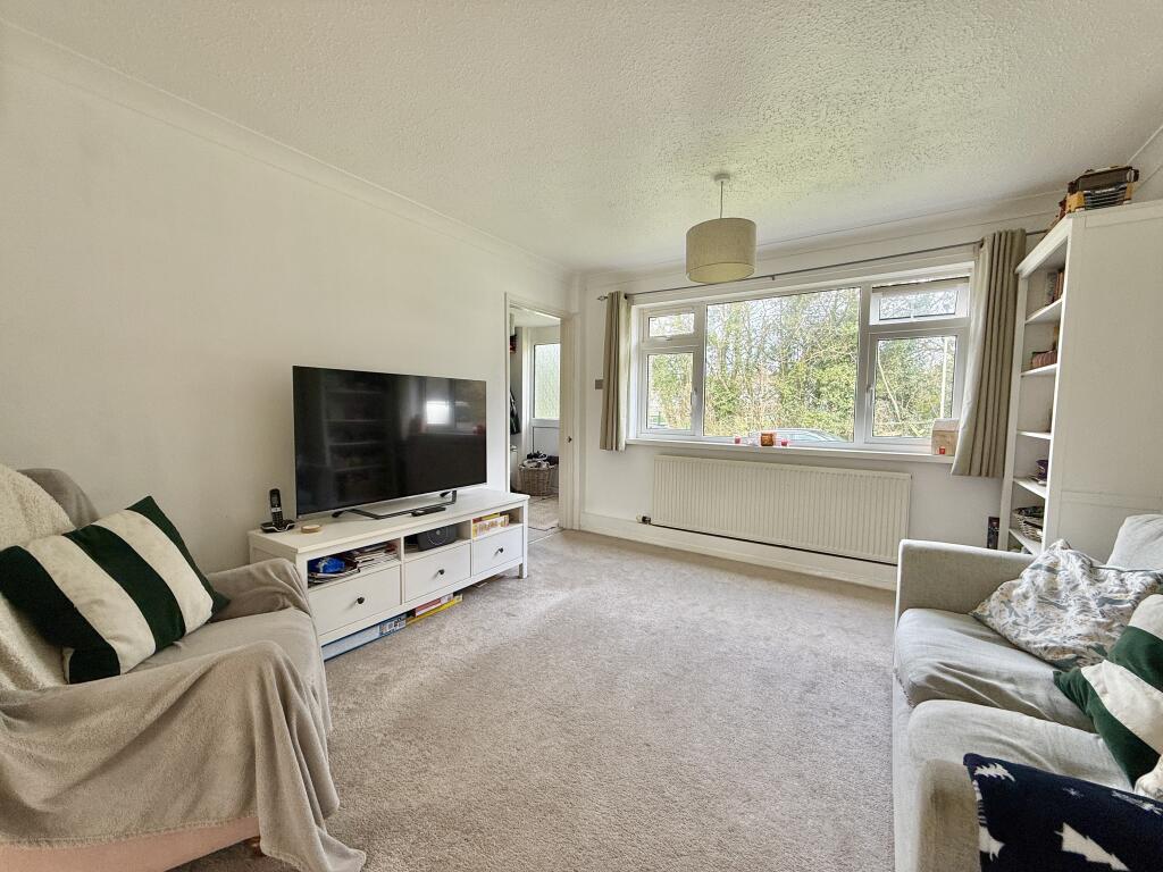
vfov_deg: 85.7
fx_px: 470
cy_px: 436
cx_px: 582
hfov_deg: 102.1
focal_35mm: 14
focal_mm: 2.22
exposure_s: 1/99
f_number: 2.2
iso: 64
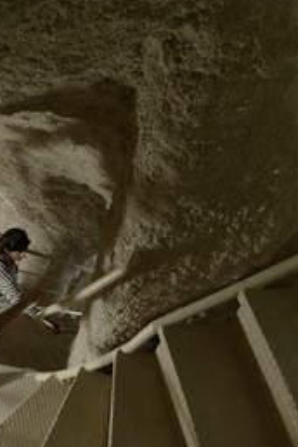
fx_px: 484
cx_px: -23
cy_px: 217
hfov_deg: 30.8
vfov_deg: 49.5
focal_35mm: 39
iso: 1600
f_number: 5.6
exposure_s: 1/8
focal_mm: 24
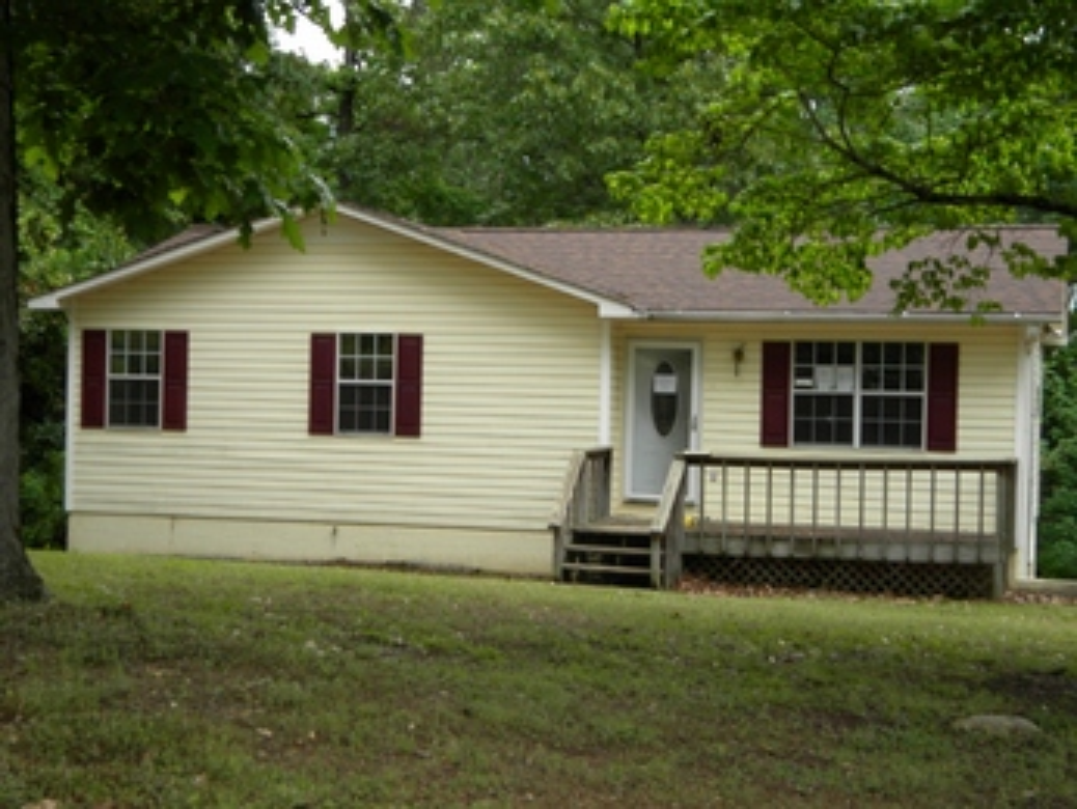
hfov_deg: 34.3
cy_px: 404
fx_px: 1744
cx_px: 538
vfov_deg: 26.1
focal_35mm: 56
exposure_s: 1/221
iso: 80
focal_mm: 10.1
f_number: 4.1
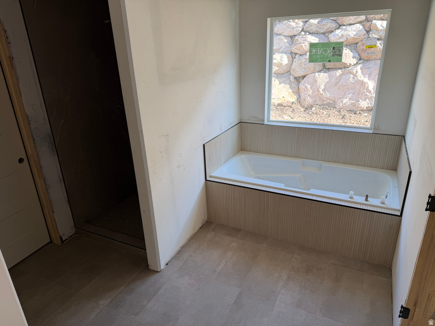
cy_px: 163
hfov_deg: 71.6
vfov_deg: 56.8
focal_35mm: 24
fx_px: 302
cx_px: 218
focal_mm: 6.76
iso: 64
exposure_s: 1/168
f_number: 1.78
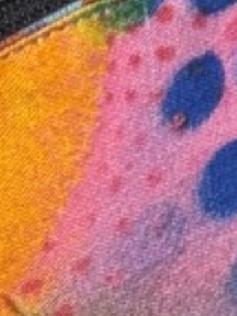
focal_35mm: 344
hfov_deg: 4.3
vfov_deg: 5.7
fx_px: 3137
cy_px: 513
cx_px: 327
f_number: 1.78
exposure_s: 1/60
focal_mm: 6.76
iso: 160
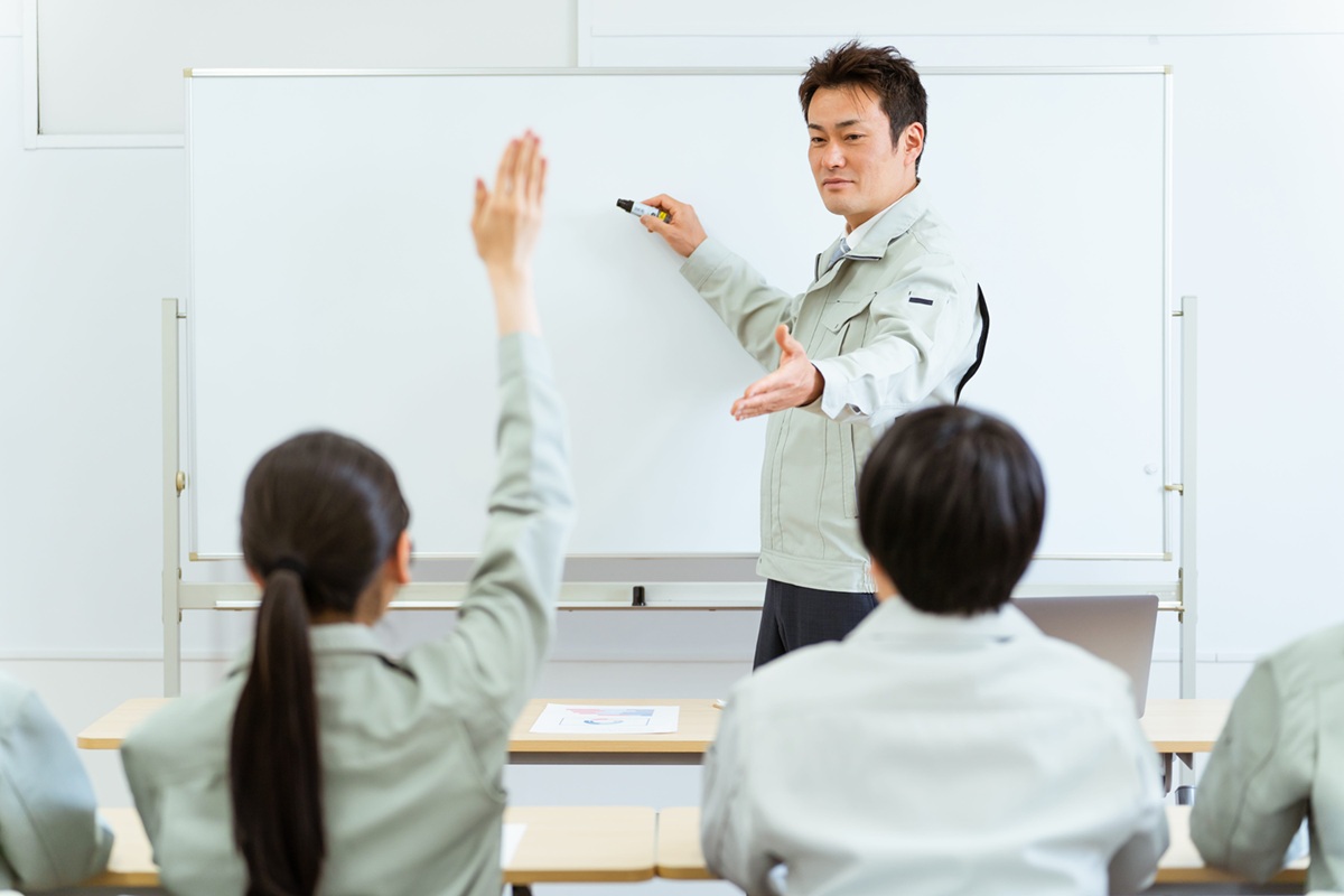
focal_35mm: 78
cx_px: 672
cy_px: 448
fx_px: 2912
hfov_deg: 26.0
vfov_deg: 17.5
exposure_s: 1/500
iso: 400
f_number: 2.5
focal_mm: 78
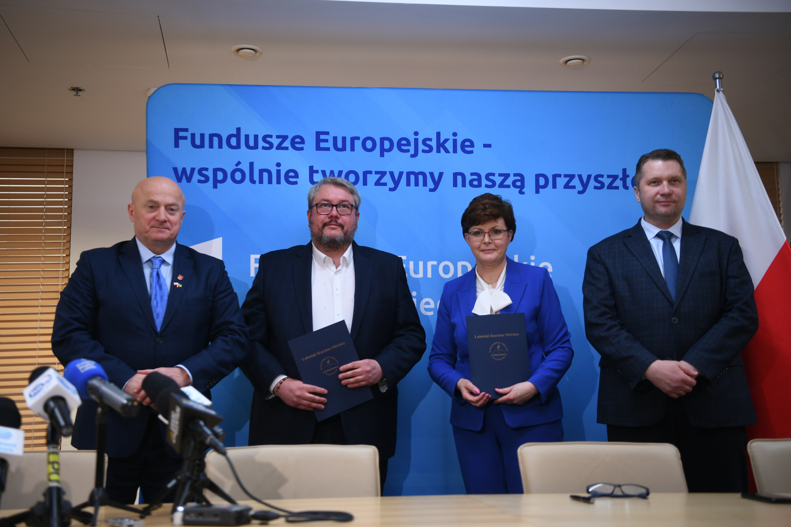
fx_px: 989
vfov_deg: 29.9
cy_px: 264
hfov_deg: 43.6
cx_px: 396
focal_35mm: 45
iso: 500
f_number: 2.8
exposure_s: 1/80
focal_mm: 45
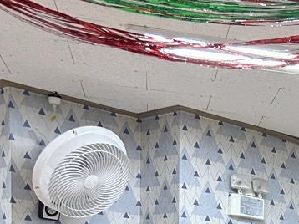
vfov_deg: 14.0
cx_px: 392
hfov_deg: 19.4
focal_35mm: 93
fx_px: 803
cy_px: 415
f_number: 1.5
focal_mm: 5.7
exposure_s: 1/120
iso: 125
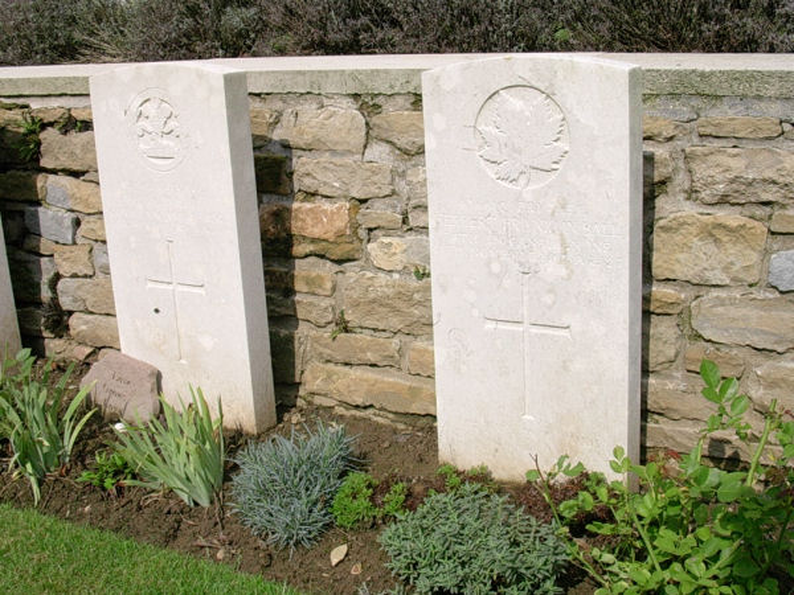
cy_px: 298
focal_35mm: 45
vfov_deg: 32.2
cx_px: 397
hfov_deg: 42.1
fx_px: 1032
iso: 70
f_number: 5.8
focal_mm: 6.7
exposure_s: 1/483
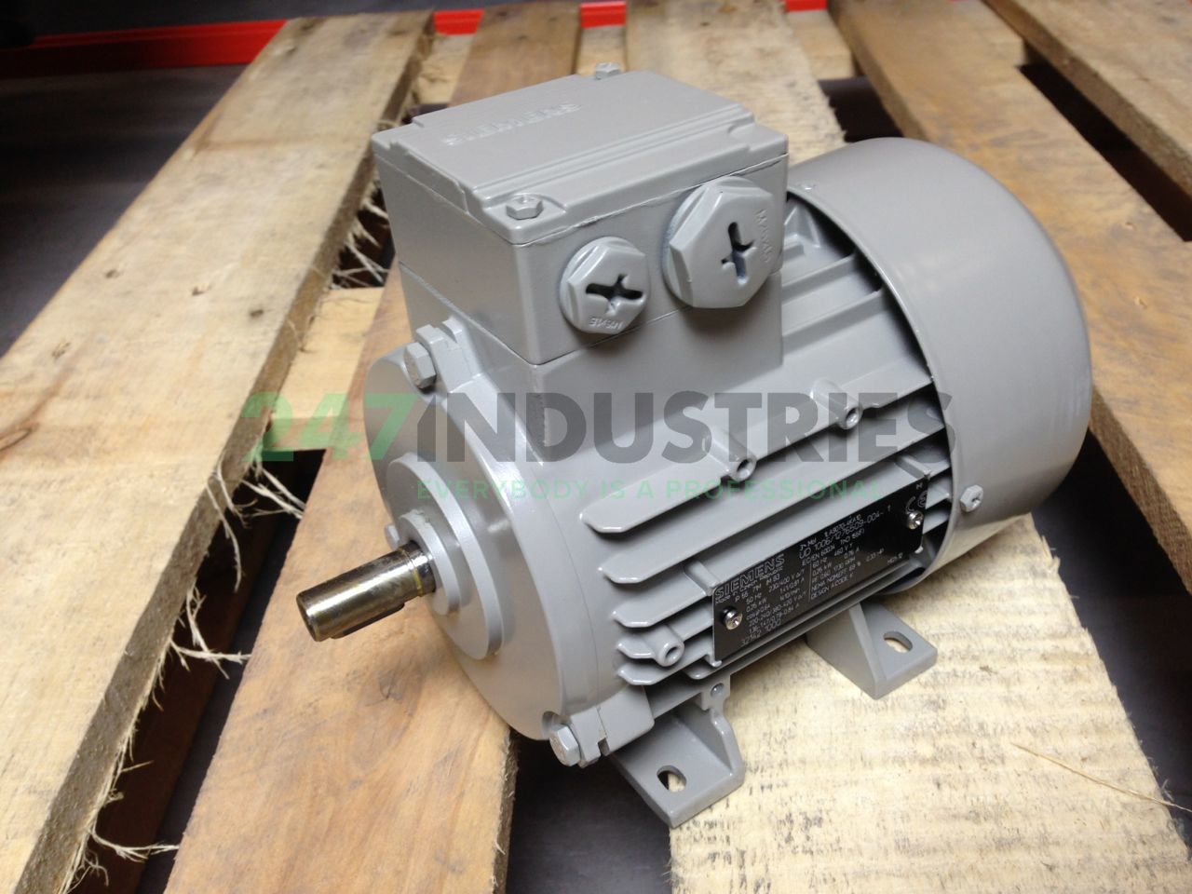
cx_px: 596
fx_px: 1136
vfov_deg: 42.9
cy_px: 447
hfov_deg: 55.4
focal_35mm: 33
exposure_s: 1/20
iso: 50
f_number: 2.4
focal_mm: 4.12
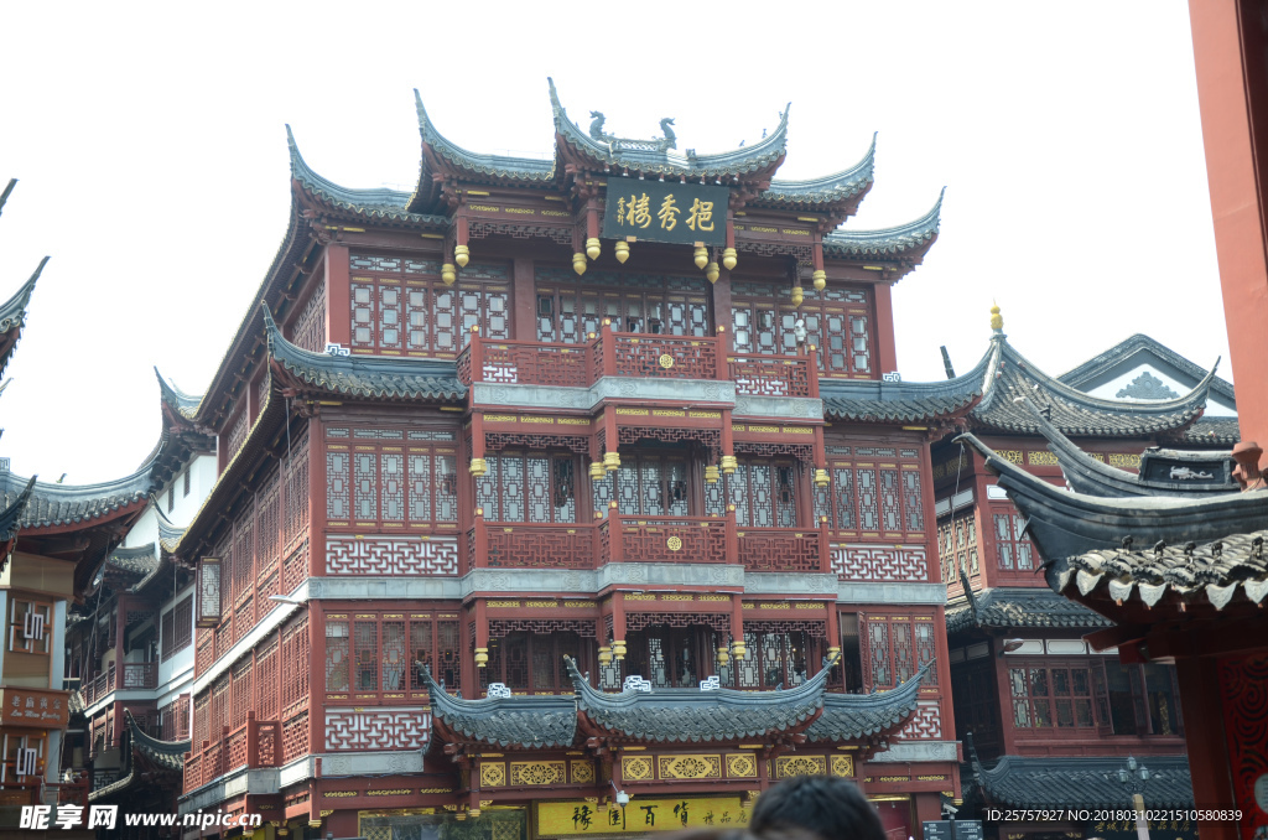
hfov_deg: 37.9
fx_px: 1845
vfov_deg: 25.6
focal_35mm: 52
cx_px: 634
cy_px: 420
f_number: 4.5
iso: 100
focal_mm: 35
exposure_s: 1/100
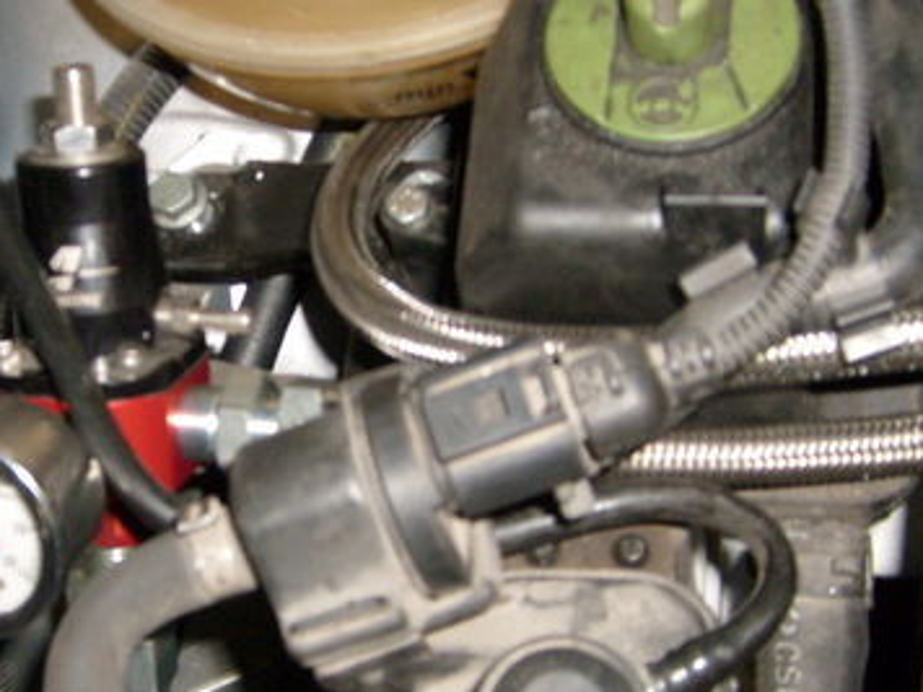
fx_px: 1680
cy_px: 373
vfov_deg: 23.3
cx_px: 267
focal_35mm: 63
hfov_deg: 30.4
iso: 100
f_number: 2.8
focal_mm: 5.8
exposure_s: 1/45
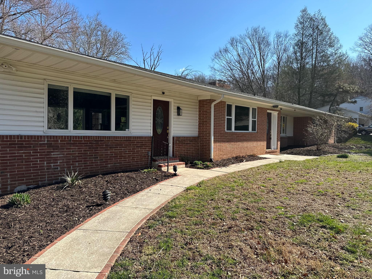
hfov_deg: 71.6
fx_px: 258
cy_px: 140
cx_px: 186
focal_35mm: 24
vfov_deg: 56.8
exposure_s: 1/3155
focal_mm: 6.86
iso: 80
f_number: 1.78
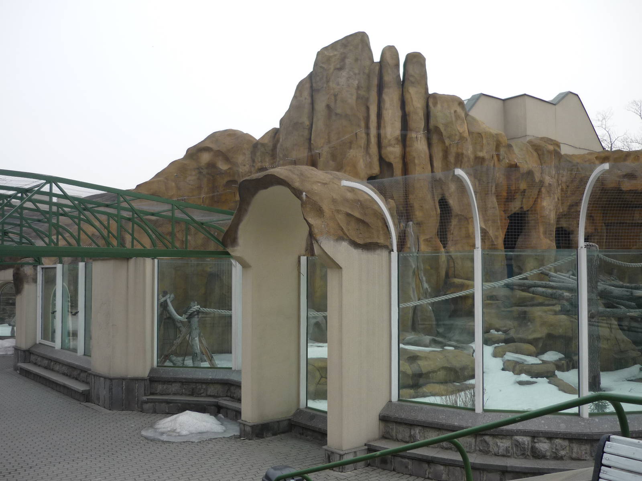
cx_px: 321
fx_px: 612
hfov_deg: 55.4
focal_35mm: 33
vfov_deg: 42.9
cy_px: 240
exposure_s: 1/640
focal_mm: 5.5
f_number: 2.8
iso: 100
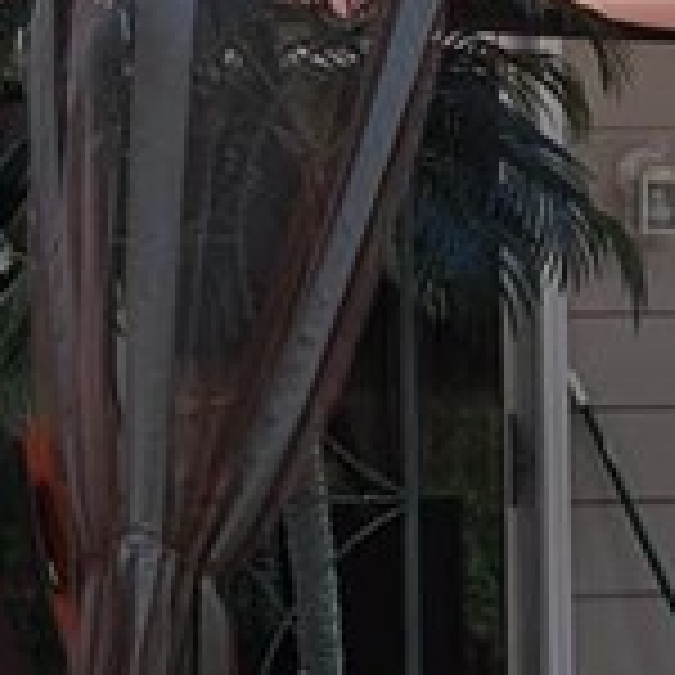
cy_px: 387
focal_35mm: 294
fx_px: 6486
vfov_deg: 6.0
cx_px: 344
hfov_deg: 6.0
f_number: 7.1
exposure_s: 1/200
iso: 100
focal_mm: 32
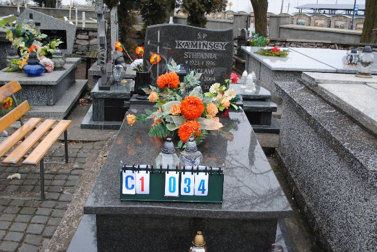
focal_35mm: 39
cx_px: 188
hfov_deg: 49.5
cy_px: 126
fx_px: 409
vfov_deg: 34.3
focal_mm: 26
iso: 200
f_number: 4.5
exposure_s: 1/80
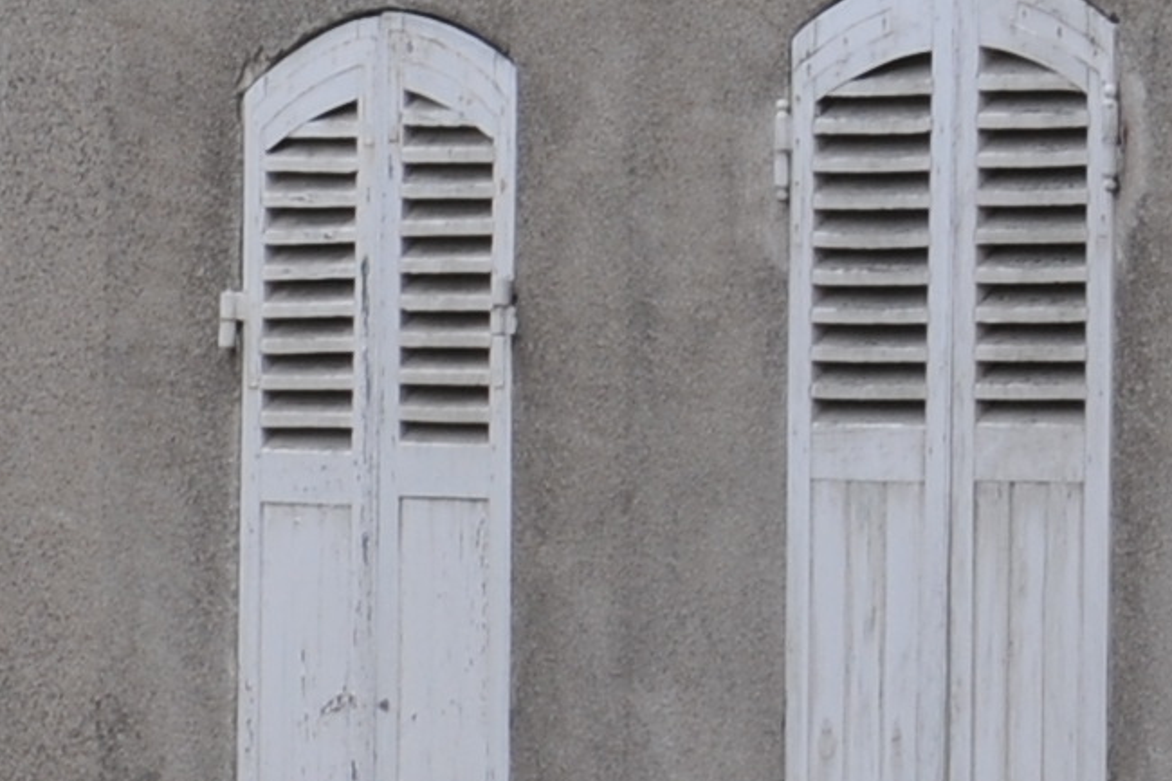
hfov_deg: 3.3
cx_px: -1067
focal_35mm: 613
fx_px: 19950
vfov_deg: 2.2
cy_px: 822
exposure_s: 1/320
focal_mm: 62
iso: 200
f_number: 9
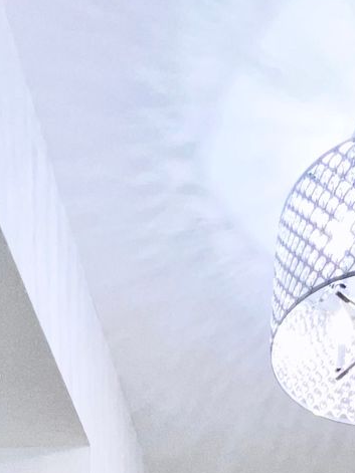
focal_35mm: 53
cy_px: 937
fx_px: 725
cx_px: 248
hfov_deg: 27.3
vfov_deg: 19.7
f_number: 1.8
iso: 100
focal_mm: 1.57
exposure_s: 1/120
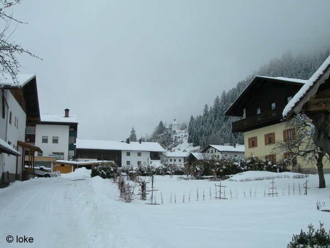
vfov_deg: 37.7
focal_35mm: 38
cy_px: 124
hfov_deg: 49.0
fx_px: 362
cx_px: 165
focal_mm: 7.8
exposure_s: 1/546
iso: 50
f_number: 4.8
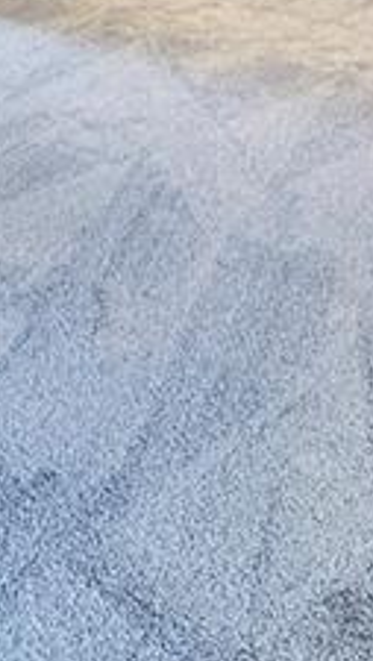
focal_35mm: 52
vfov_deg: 30.1
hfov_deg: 20.4
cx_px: -159
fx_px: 912
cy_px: -232
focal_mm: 2.22
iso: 200
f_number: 2.2
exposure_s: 1/63
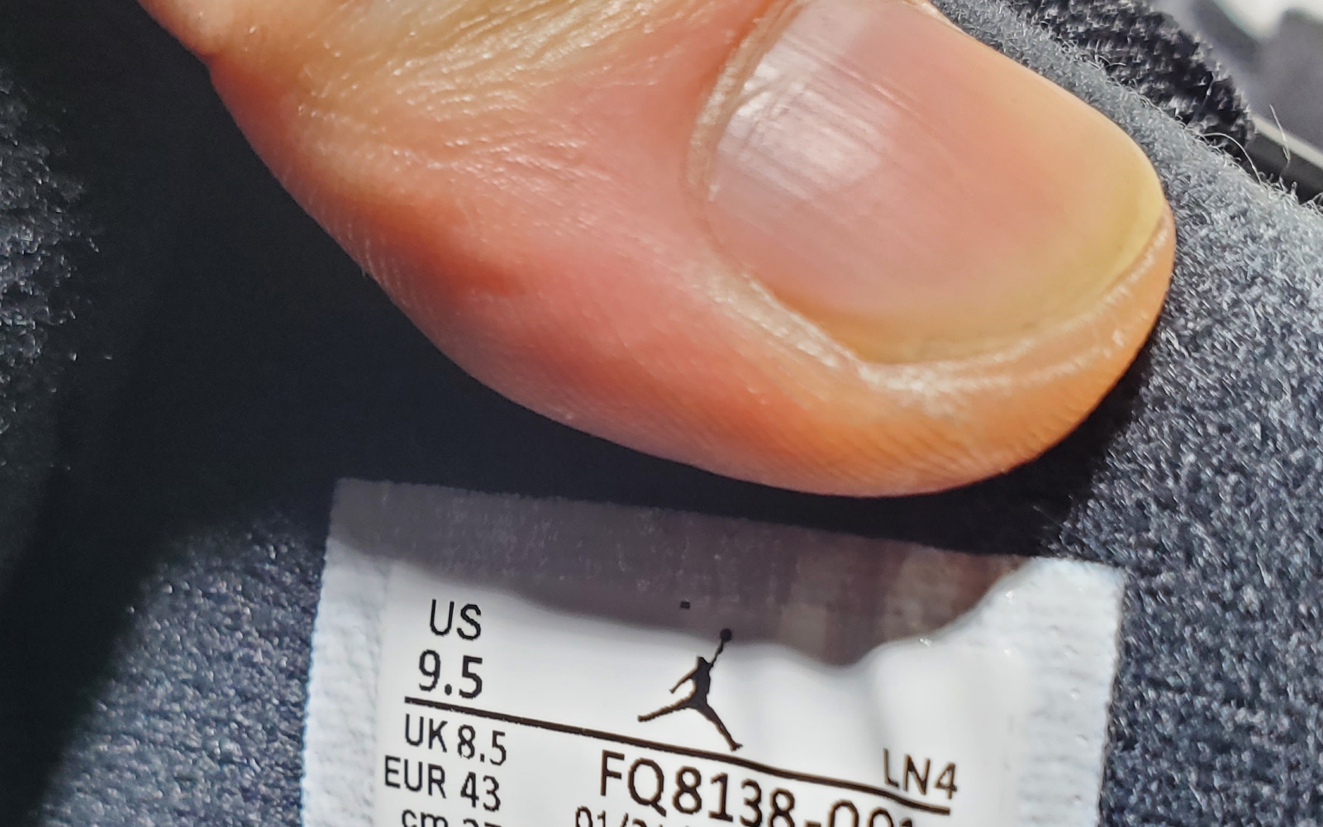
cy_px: 614
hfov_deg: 40.2
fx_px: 1803
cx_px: 578
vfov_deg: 25.5
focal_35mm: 50
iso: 80
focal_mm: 4.3
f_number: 2.4
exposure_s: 1/50
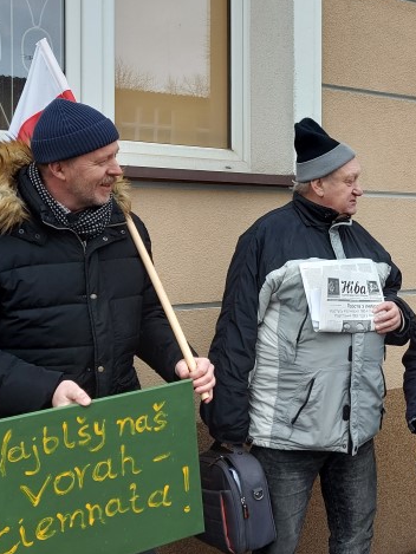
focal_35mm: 45
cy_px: 228
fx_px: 721
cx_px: 360
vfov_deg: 41.9
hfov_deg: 31.0
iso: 32
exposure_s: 1/100
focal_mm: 5.23
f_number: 1.8
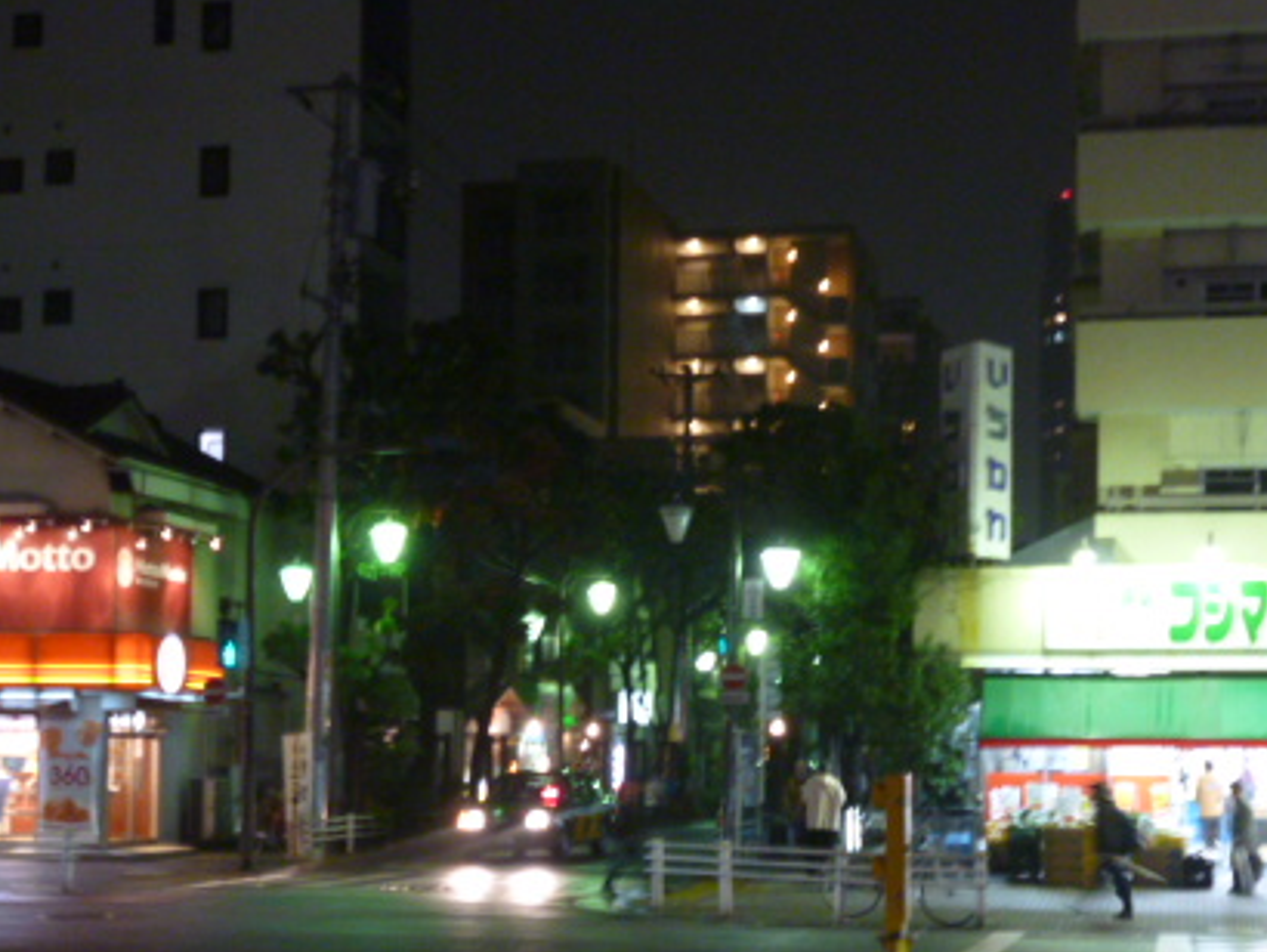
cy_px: 708
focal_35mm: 64
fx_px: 2344
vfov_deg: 22.7
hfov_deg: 30.2
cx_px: 677
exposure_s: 1/5
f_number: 3.7
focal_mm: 7.3
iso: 400
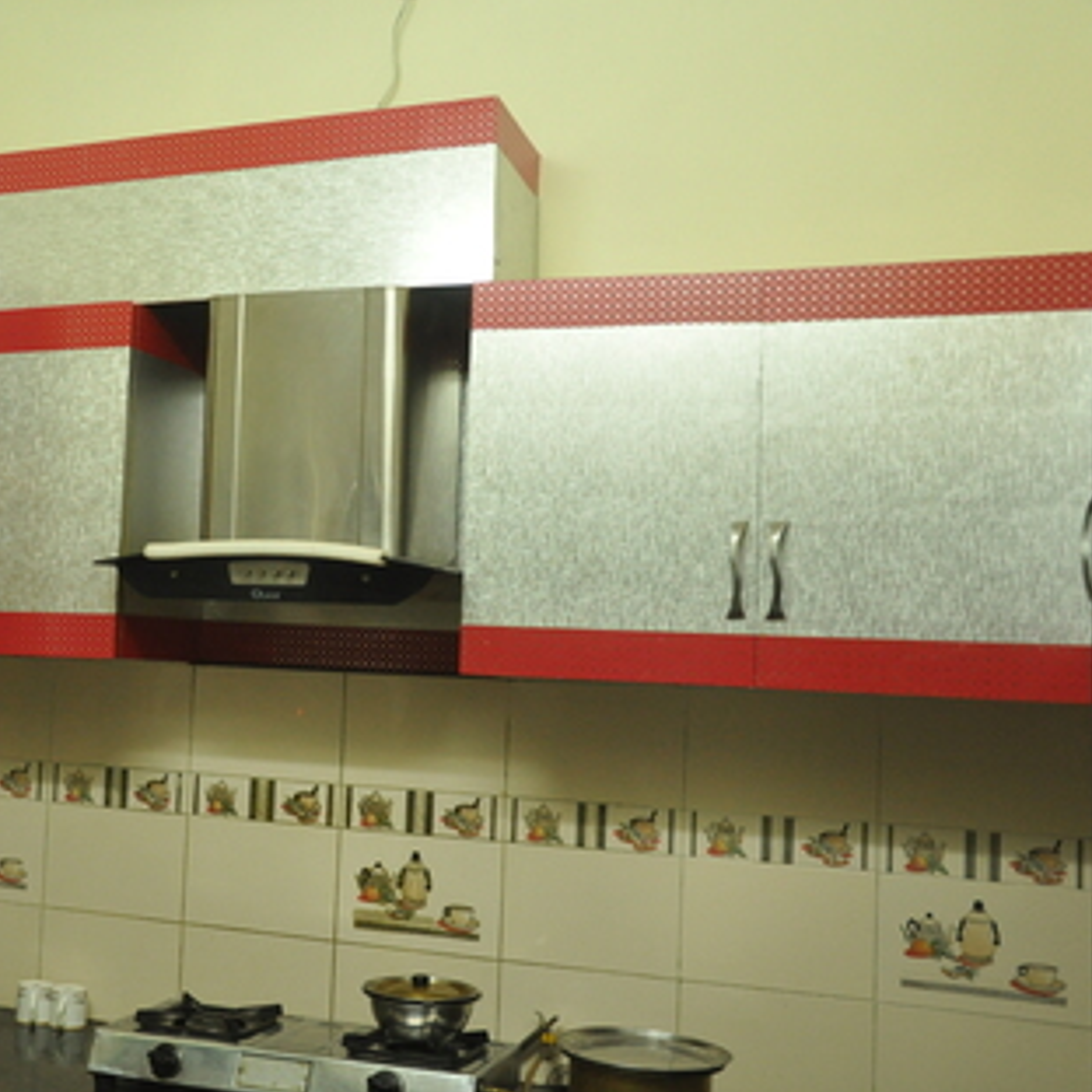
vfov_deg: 34.7
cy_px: 553
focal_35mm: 49
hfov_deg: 34.1
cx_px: 290
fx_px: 1749
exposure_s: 1/50
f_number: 4
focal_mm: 24
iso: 1250
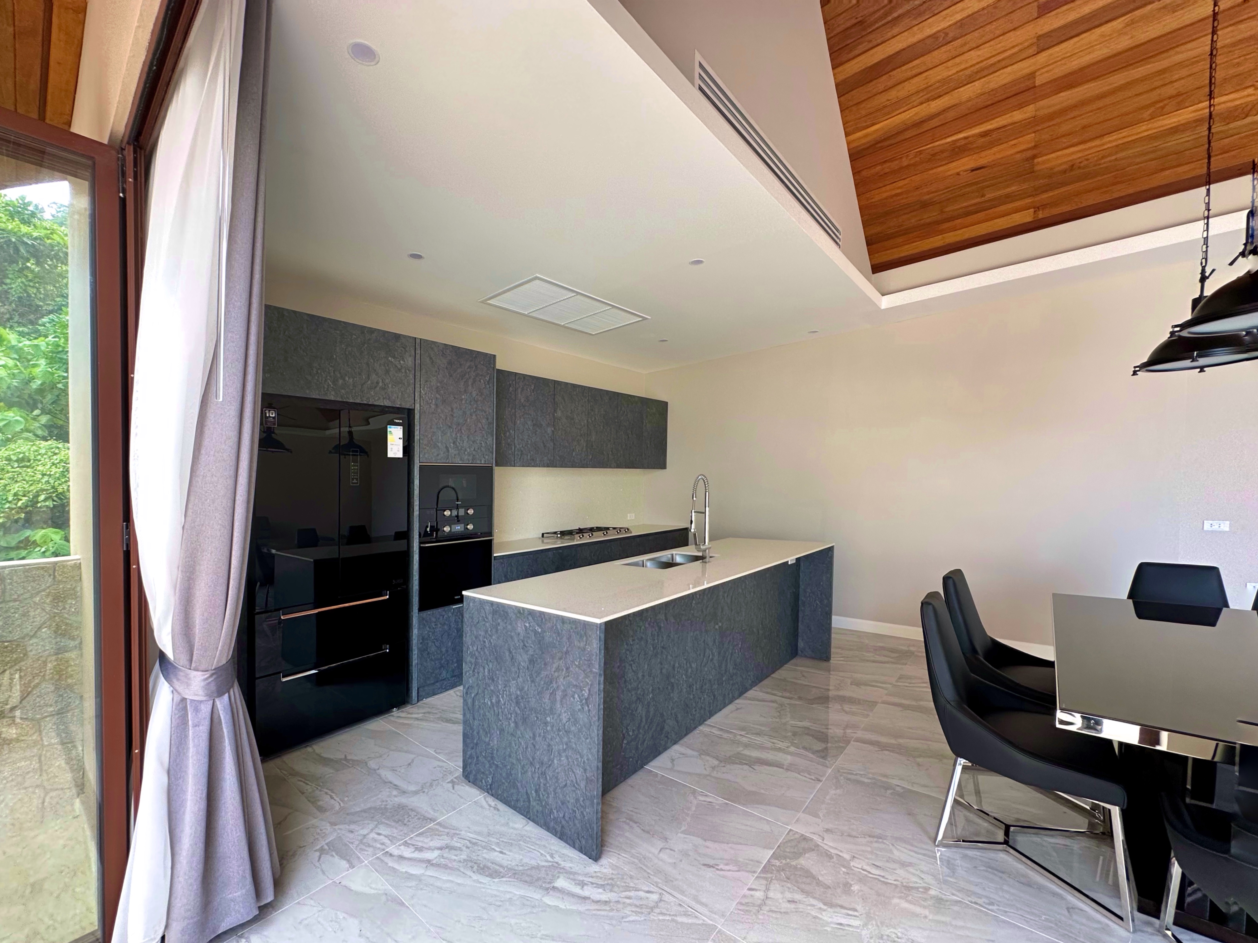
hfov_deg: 102.1
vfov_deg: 85.7
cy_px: 472
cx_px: 629
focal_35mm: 14
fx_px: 509
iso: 100
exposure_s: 1/99
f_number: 2.2
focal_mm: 2.22
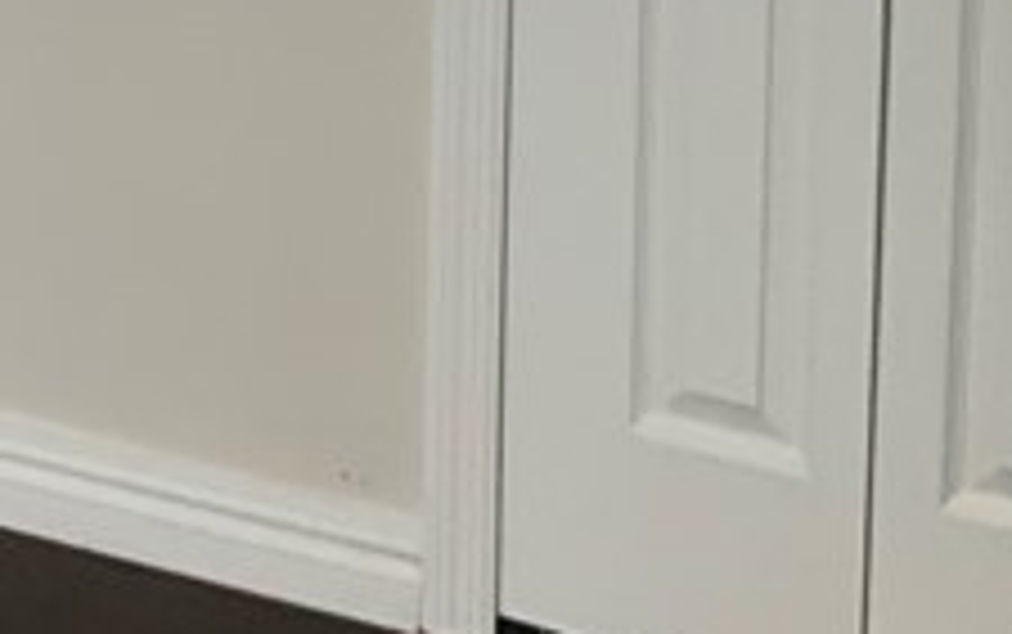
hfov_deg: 14.4
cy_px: -634
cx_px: -216
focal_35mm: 140
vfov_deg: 8.9
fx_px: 3864
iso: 160
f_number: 1.8
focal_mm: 3
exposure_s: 1/60
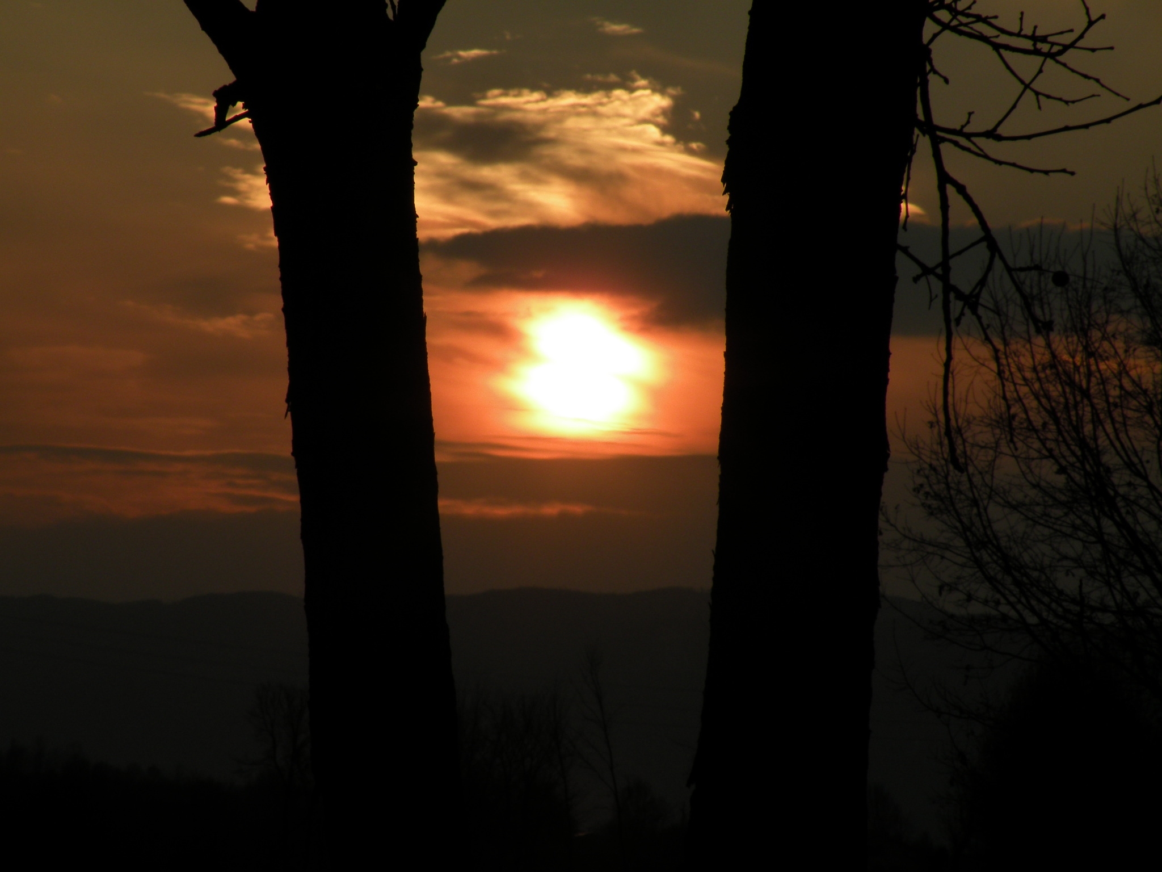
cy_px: 436
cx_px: 581
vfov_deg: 6.1
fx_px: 8191
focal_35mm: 244
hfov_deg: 8.1
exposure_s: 1/500
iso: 64
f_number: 8
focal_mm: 43.1
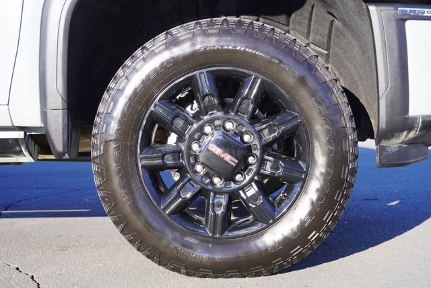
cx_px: 216
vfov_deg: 26.5
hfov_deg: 38.8
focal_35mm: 51
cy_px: 144
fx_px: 611
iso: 100
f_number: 6.3
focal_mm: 34
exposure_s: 1/80
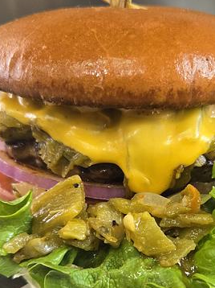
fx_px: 373
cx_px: 127
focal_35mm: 45
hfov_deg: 32.1
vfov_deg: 40.8
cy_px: 219
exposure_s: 1/120
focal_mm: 5.4
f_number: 1.8
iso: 250
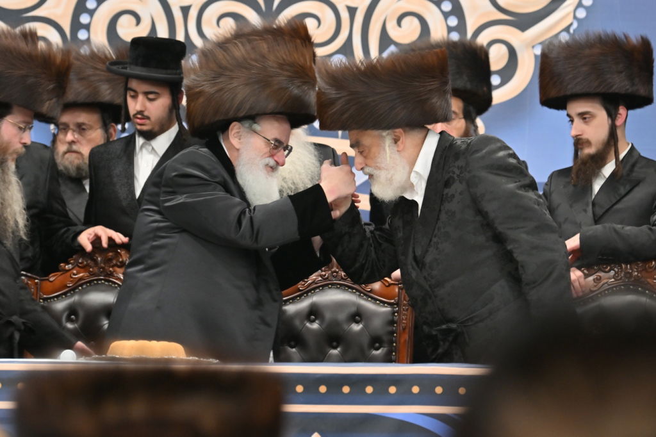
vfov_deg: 5.4
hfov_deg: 8.1
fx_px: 4645
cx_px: 328
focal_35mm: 255
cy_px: 218
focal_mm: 170
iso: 500
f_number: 4
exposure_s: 1/125
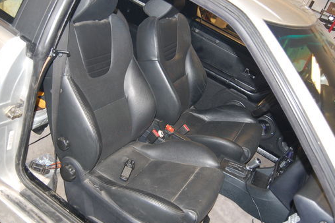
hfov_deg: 55.7
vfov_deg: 38.8
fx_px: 316
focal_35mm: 34
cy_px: 103
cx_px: 150
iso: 400
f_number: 3.5
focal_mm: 18
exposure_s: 1/60
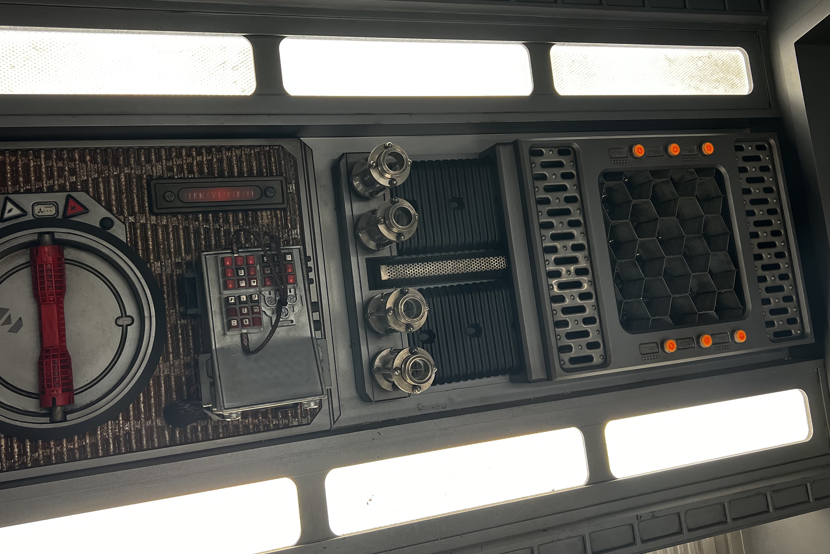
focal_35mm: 33
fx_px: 761
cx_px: 367
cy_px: 255
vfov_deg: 39.9
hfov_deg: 57.1
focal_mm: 5.7
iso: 125
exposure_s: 1/121
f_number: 1.5
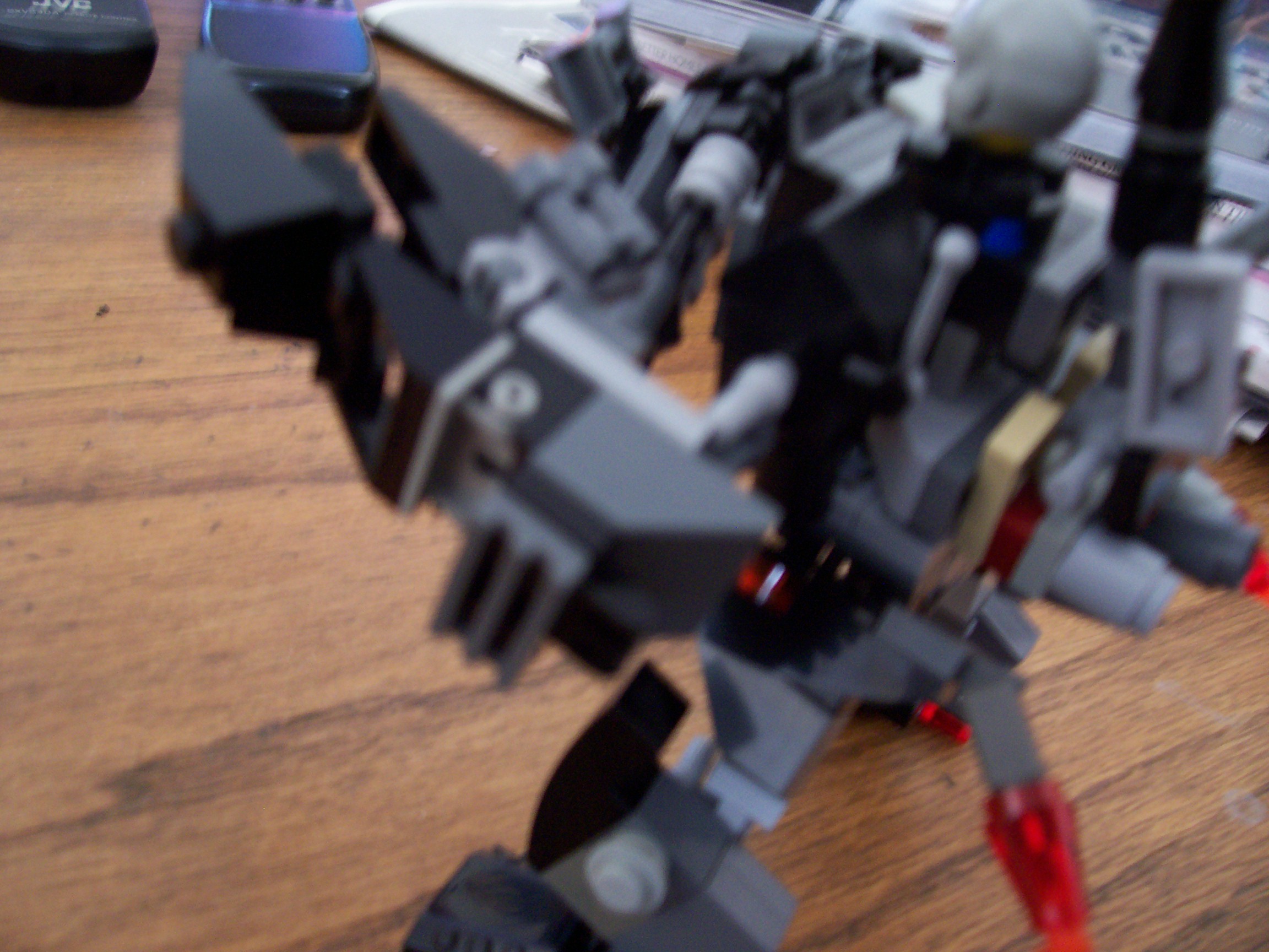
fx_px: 1246
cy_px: 476
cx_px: 634
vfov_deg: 41.8
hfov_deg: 54.0
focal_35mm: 34
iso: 160
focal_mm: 5.6
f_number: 2.7
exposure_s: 1/8
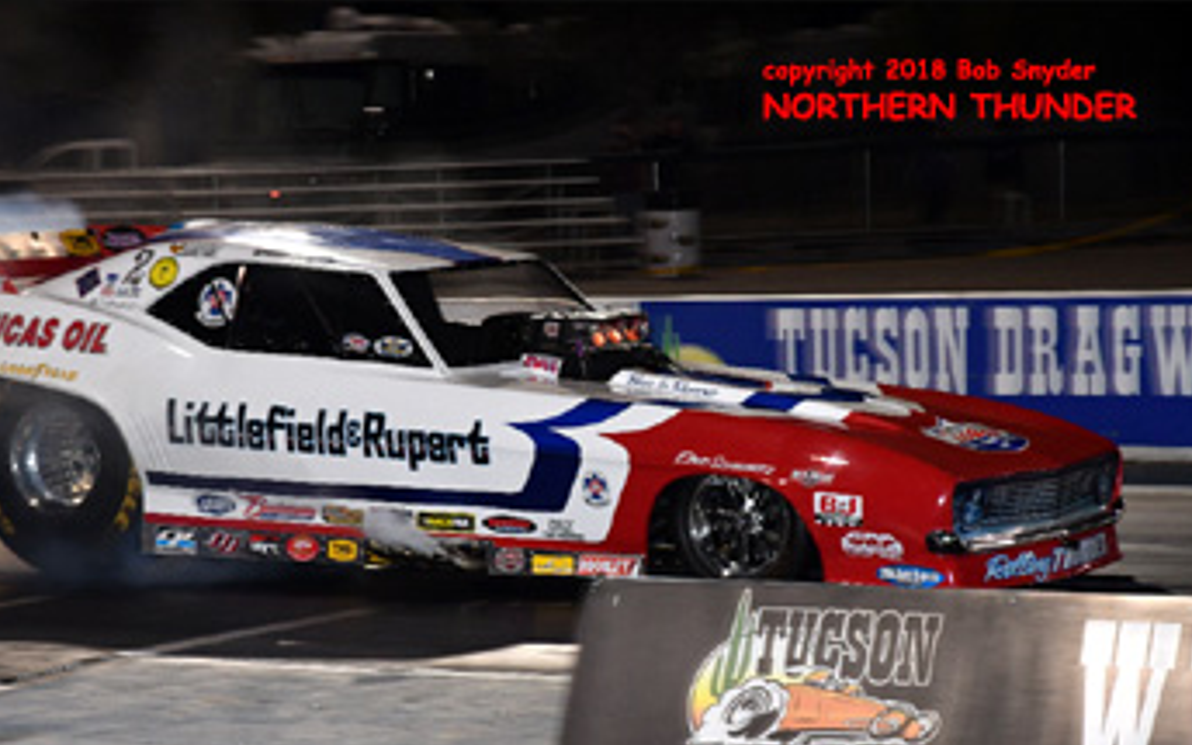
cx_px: 516
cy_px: 457
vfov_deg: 9.2
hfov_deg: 14.7
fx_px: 4613
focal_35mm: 142
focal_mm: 80
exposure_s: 1/200
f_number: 5.6
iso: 1250
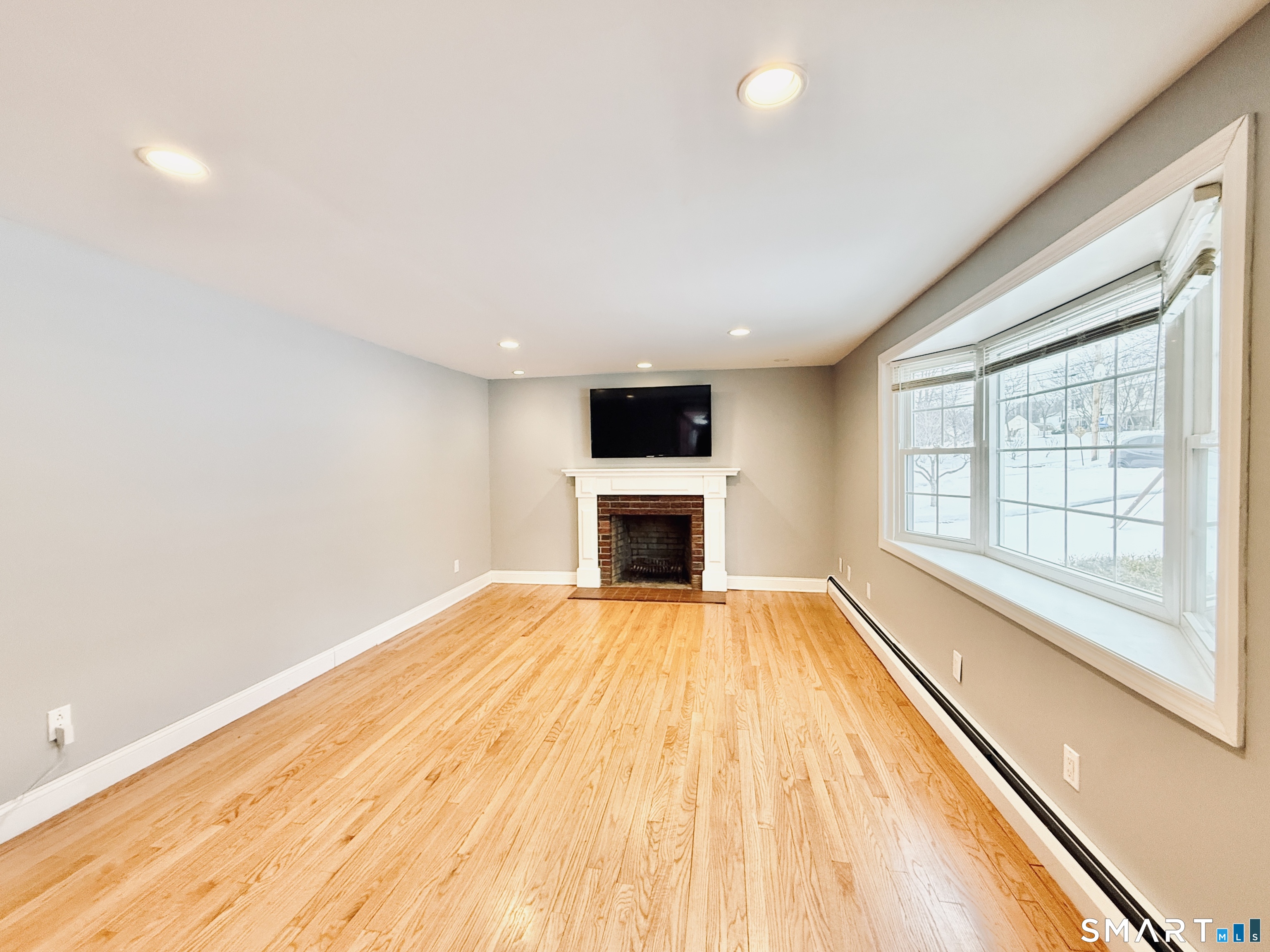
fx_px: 514
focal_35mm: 14
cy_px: 476
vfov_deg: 85.7
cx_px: 635
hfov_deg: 102.1
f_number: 2.2
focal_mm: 2.22
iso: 320
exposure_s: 1/120
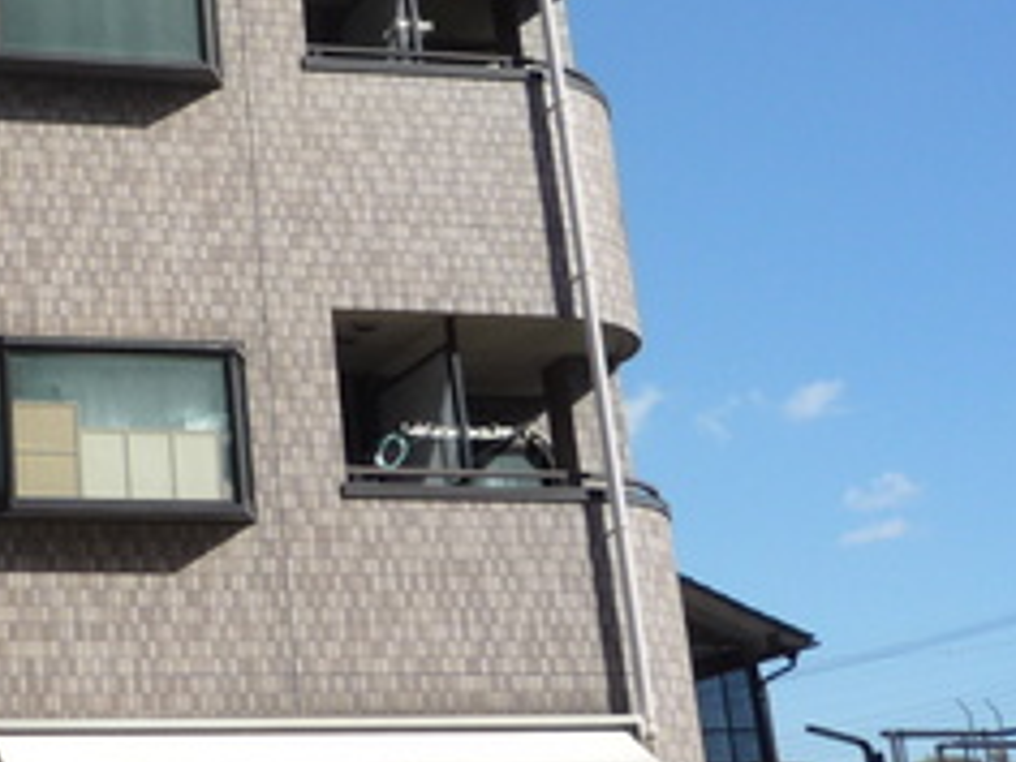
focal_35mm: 74
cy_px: 54
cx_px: 0
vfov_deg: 19.5
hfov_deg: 25.1
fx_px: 2172
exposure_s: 1/640
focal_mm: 4.4
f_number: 4.5
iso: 100
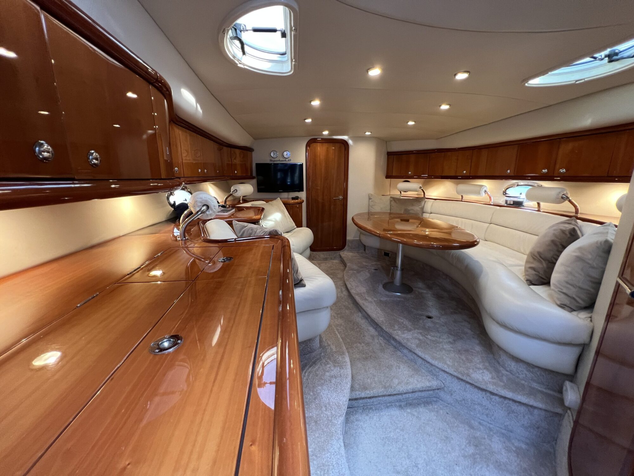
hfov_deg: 106.2
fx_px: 238
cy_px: 238
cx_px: 317
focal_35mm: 13
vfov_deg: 89.9
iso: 250
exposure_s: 1/60
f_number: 1.8
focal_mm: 1.57
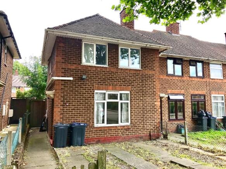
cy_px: 84
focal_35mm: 28
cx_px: 113
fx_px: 183
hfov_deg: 63.5
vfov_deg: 49.7
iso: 20
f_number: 1.8
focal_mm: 3.99
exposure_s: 1/520
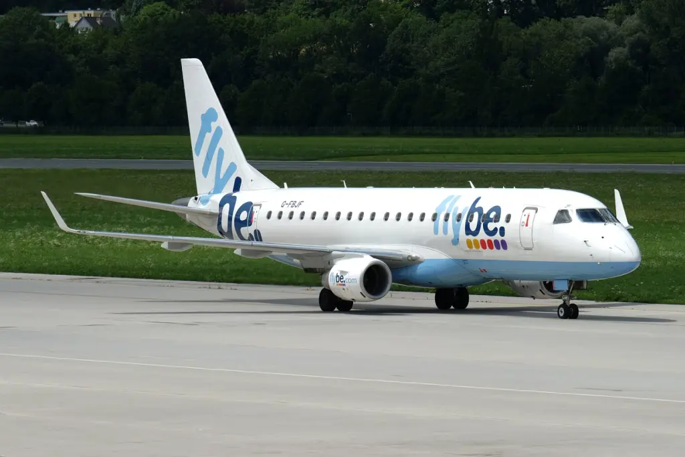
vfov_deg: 5.7
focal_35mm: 243
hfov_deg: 8.5
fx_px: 4624
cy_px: 228
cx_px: 342
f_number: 8
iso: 100
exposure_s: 1/250
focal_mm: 161.8
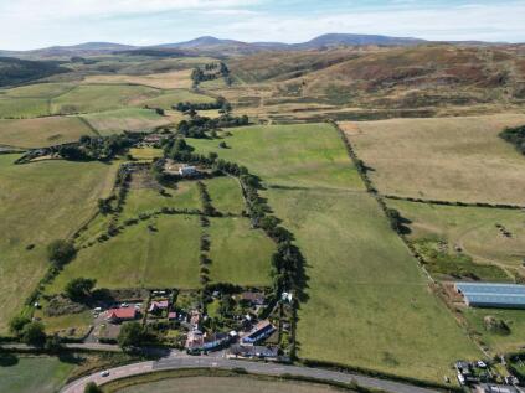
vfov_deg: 56.8
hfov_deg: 71.6
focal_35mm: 24
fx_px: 364
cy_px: 196
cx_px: 262
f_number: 1.7
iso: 200
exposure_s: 1/2500
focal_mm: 6.72
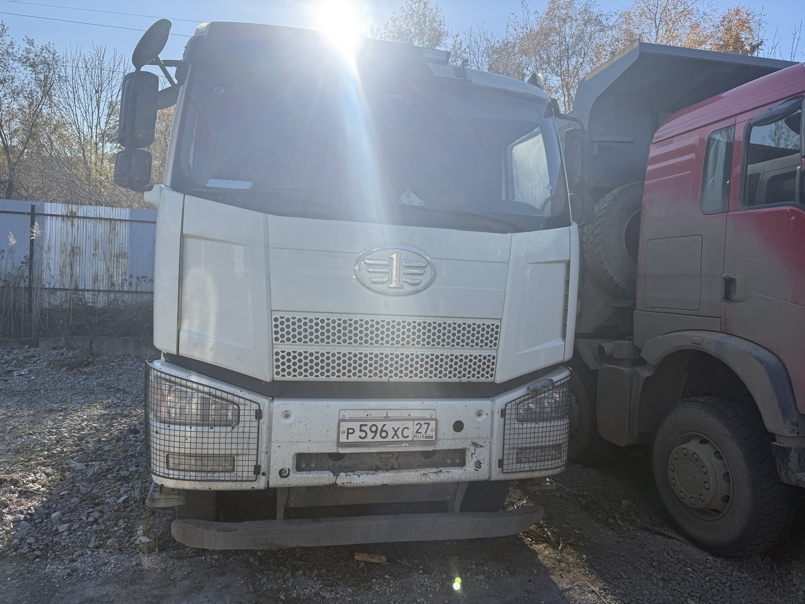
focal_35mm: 24
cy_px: 302
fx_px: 558
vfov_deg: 56.8
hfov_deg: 71.6
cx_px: 402
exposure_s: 1/3145
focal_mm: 6.76
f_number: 1.78
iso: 80
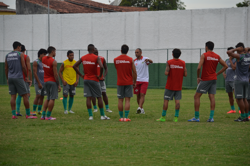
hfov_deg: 11.8
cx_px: 125
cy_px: 83
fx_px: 1206
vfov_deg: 7.9
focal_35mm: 174
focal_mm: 116
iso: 320
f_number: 4.8
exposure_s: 1/320
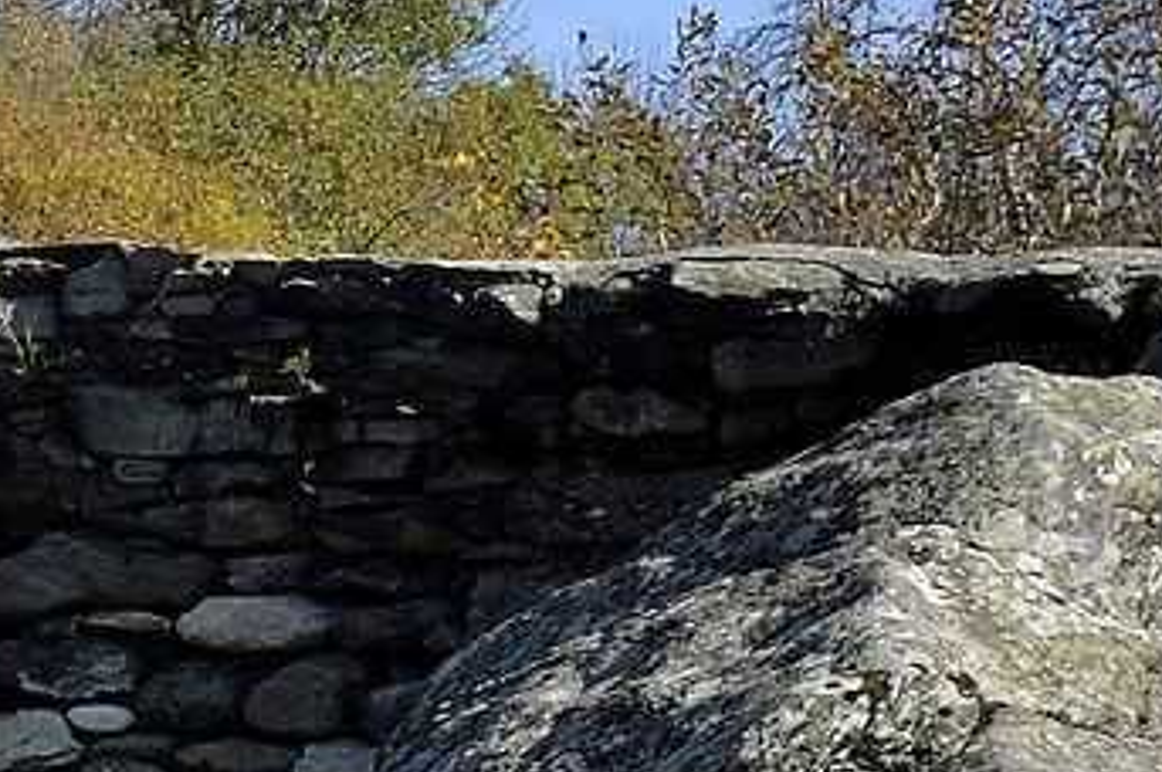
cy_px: 1068
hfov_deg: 9.7
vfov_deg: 6.9
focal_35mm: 196
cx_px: -1230
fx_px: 6320
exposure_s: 1/125
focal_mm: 28
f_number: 11
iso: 100
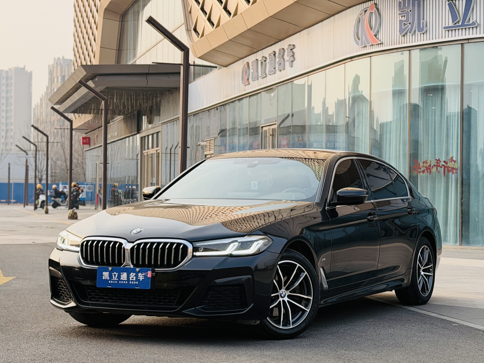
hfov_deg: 39.7
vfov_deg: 30.3
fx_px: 671
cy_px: 182
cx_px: 242
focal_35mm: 48
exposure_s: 1/1116
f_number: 1.78
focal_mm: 6.76
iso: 100
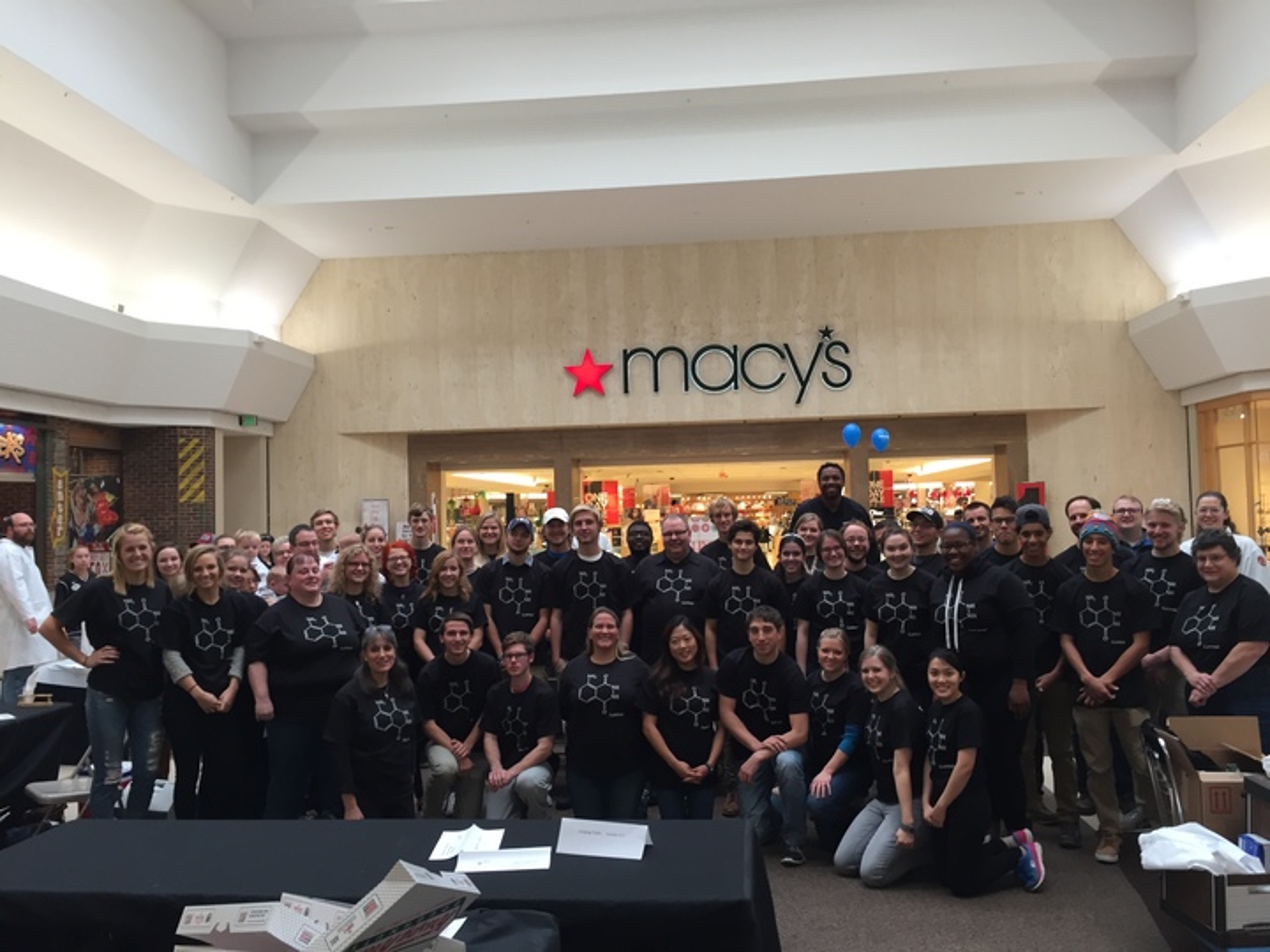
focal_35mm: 29
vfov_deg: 48.2
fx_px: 1064
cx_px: 635
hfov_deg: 61.7
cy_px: 476
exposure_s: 1/30
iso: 64
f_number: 2.2
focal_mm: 4.15
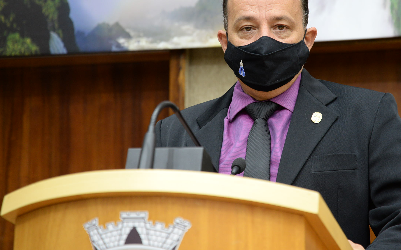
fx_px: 1016
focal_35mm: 93
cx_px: 252
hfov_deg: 22.3
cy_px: 82
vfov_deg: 14.0
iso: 1000
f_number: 4.5
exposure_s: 1/50
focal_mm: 66
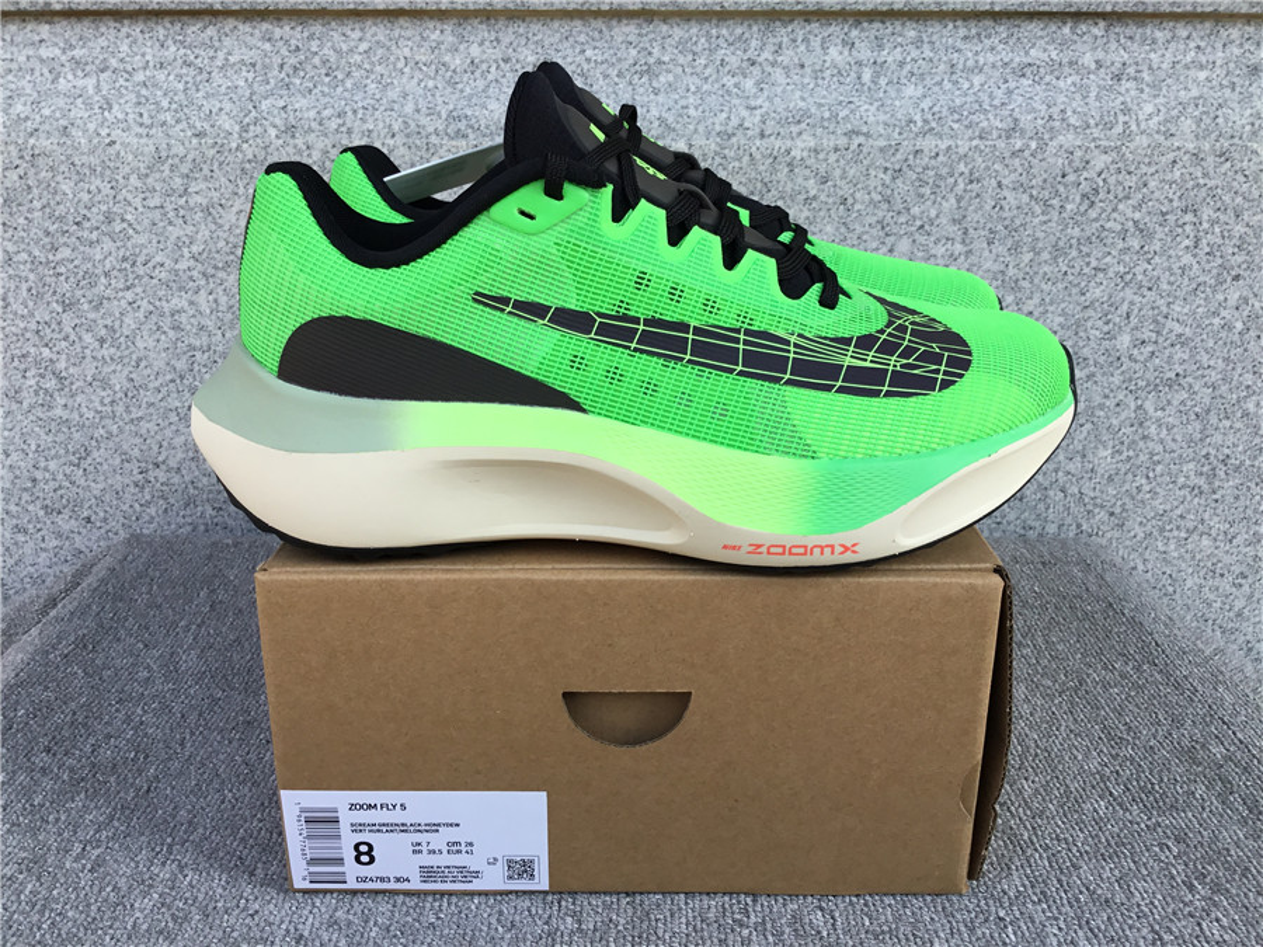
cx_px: 632
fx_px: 1131
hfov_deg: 58.4
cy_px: 474
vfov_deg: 45.4
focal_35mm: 31
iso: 25
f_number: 2.4
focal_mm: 3.3
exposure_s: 1/377
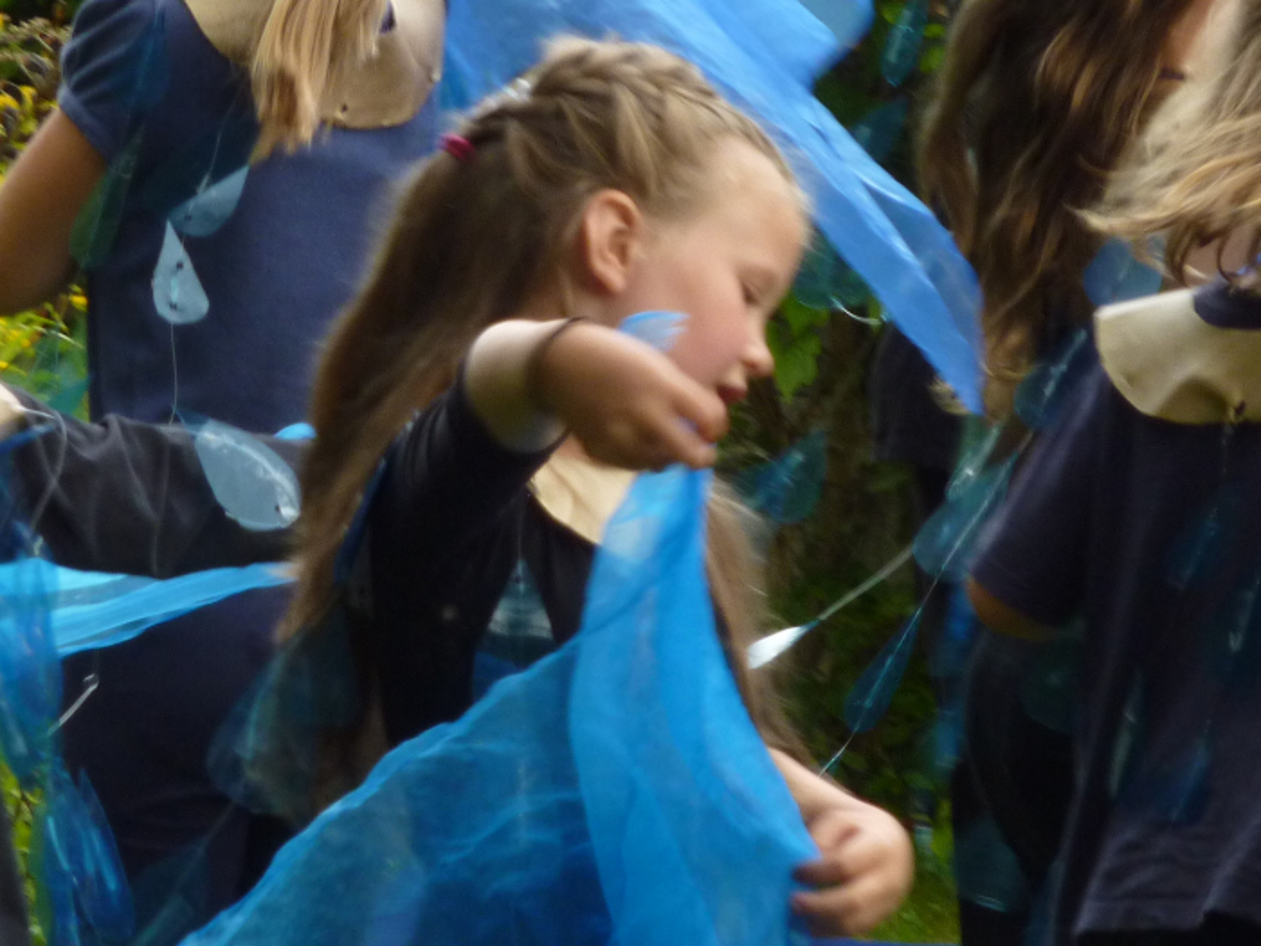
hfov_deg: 5.6
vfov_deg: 4.2
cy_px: 473
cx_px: 630
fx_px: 12823
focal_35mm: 352
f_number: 4.5
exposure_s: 1/125
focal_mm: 32.1
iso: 200
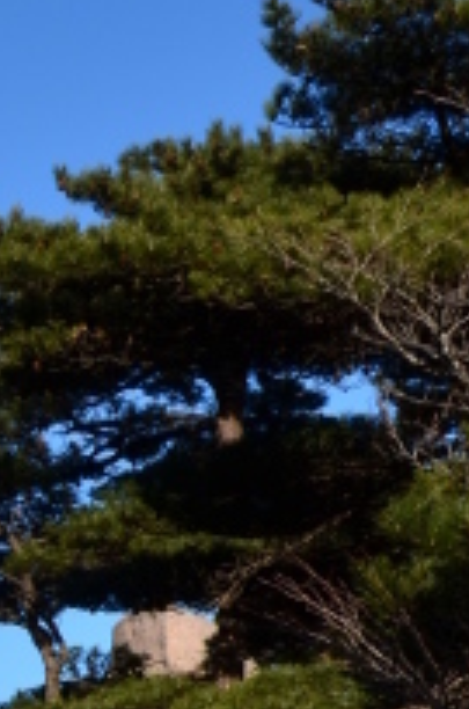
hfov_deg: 7.2
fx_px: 3555
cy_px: 1380
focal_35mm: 181
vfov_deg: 10.5
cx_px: -556
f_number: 9
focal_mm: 24
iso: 100
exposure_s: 1/320
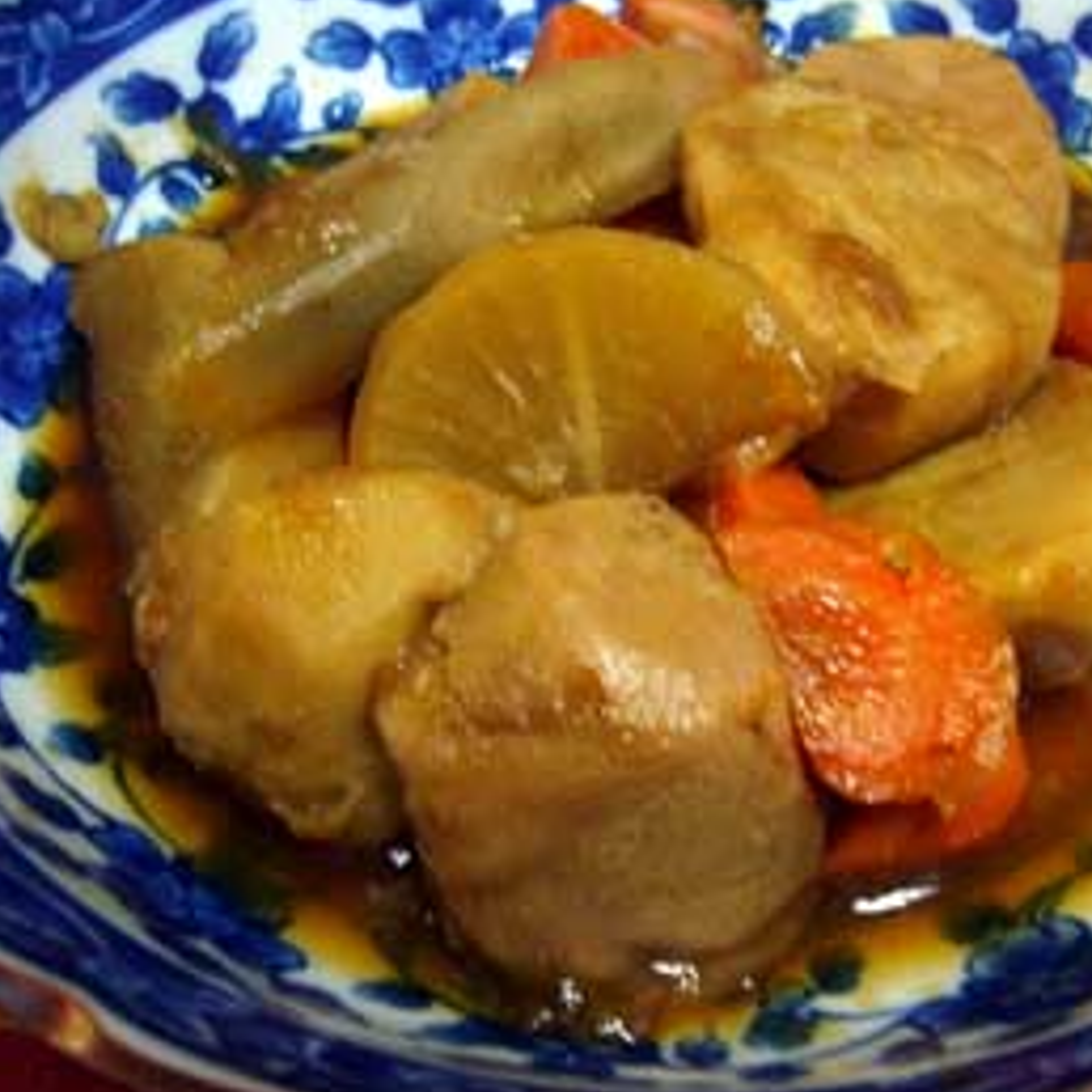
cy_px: 548
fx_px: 1499
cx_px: 732
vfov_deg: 40.0
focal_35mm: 42
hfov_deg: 39.5
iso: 80
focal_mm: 5.8
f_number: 2.8
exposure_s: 1/8
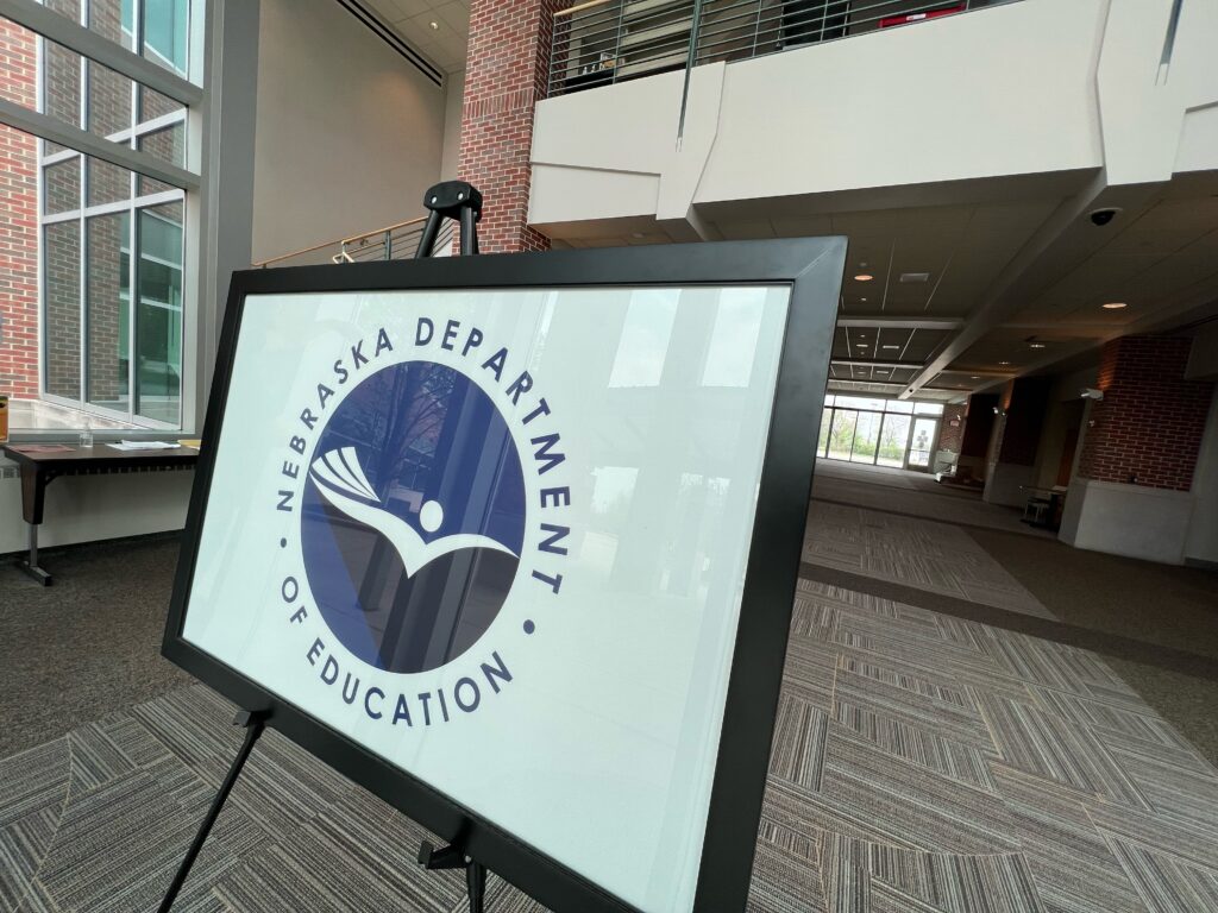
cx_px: 609
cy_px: 456
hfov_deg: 106.2
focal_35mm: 13
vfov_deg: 89.9
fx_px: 457
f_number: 1.8
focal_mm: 1.57
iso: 32
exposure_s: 1/235
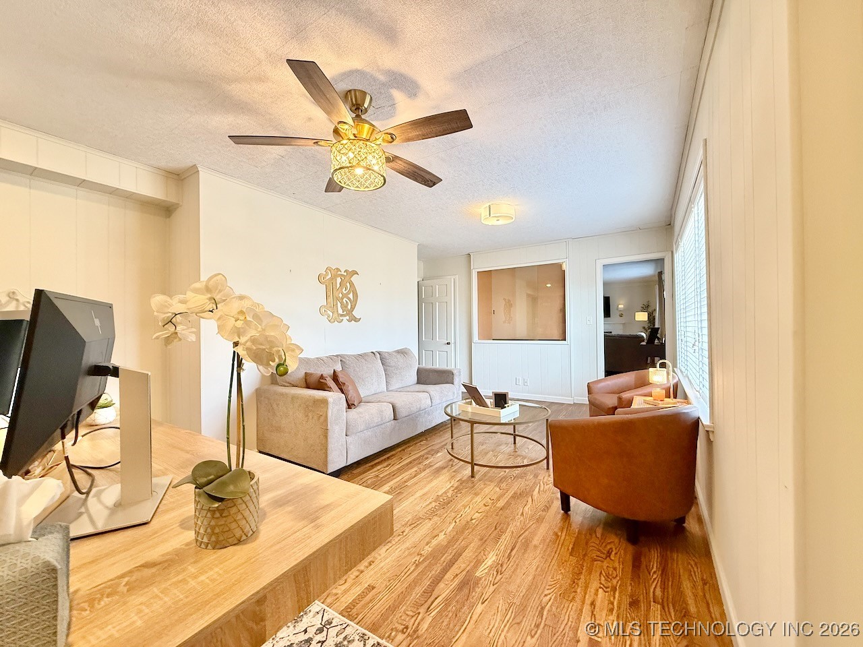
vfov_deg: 85.7
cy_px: 324
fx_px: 349
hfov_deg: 102.1
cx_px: 432
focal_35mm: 14
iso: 500
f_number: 2.2
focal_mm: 2.22
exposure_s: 1/120
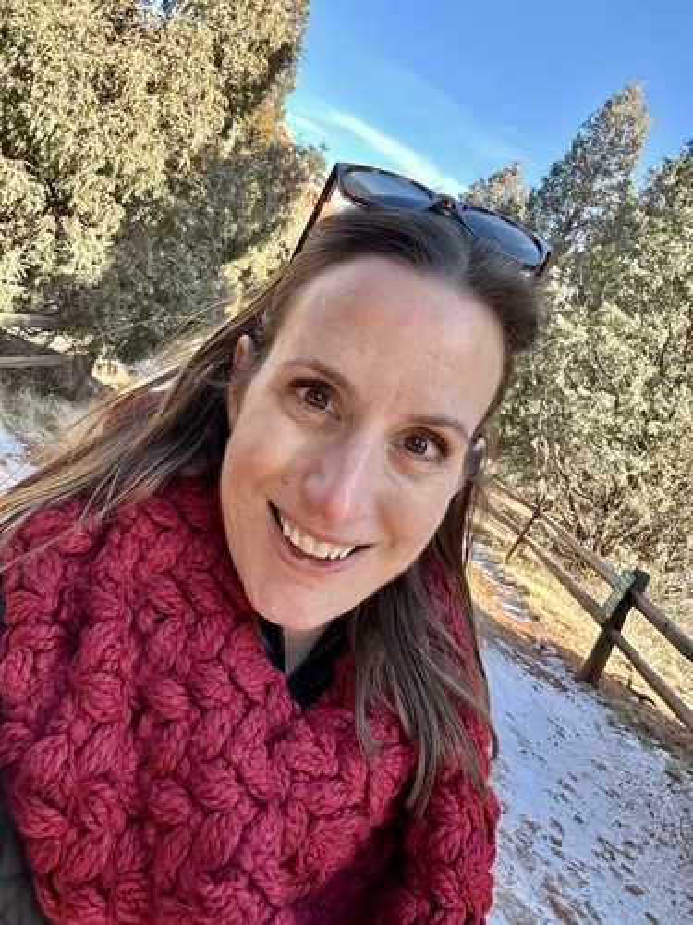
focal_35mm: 30
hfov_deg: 46.8
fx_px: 801
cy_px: 462
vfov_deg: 60.0
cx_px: 346
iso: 40
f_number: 1.9
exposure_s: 1/157
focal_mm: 2.69
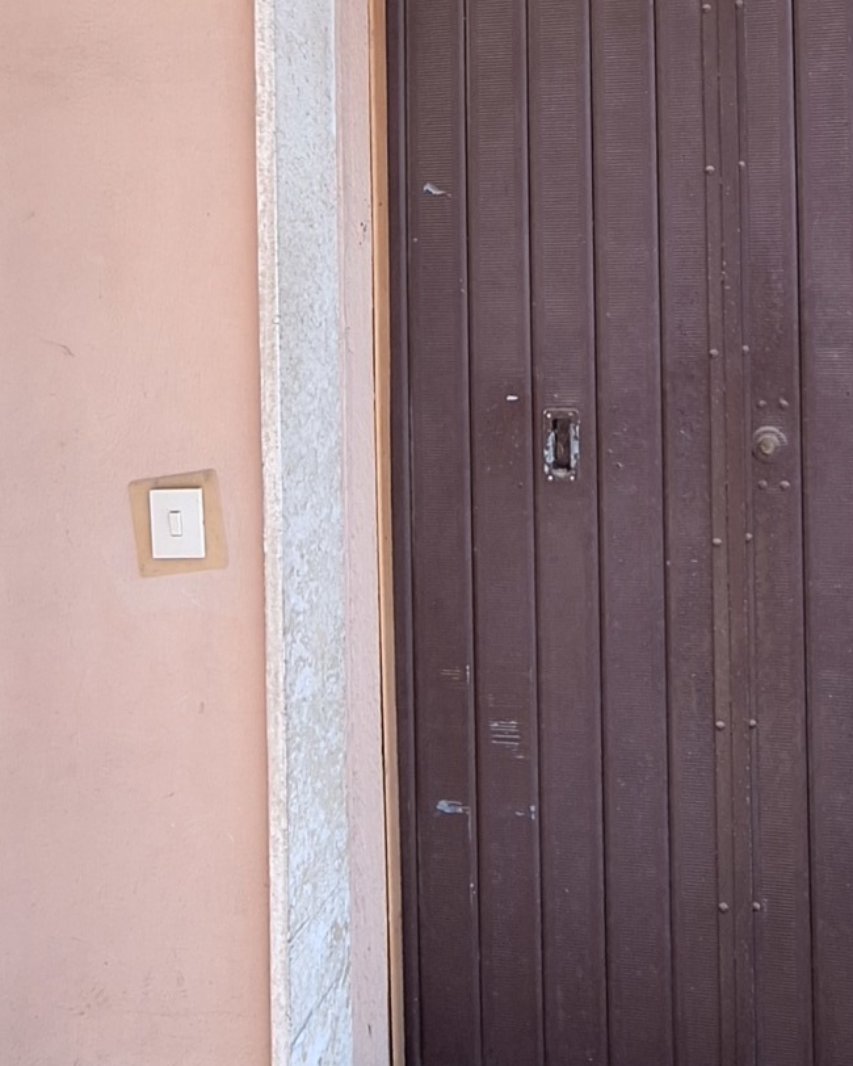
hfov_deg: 36.7
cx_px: 606
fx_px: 1262
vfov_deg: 44.0
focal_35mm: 40
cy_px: 243
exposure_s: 1/100
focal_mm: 1.74
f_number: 2.2
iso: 64
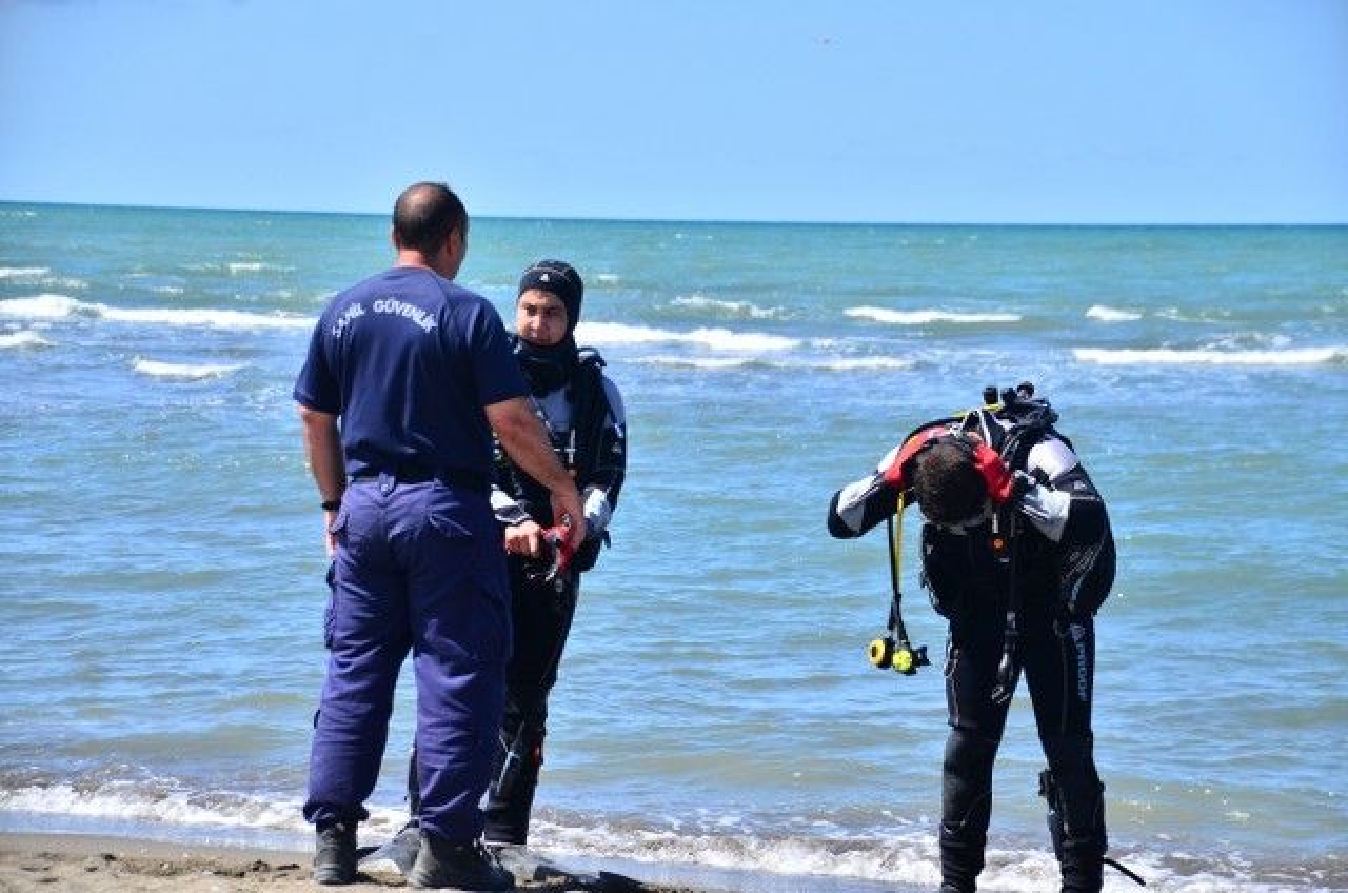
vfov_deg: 12.1
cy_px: 446
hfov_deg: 18.2
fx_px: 4204
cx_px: 674
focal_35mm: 112
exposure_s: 1/640
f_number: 5.6
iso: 100
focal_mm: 75
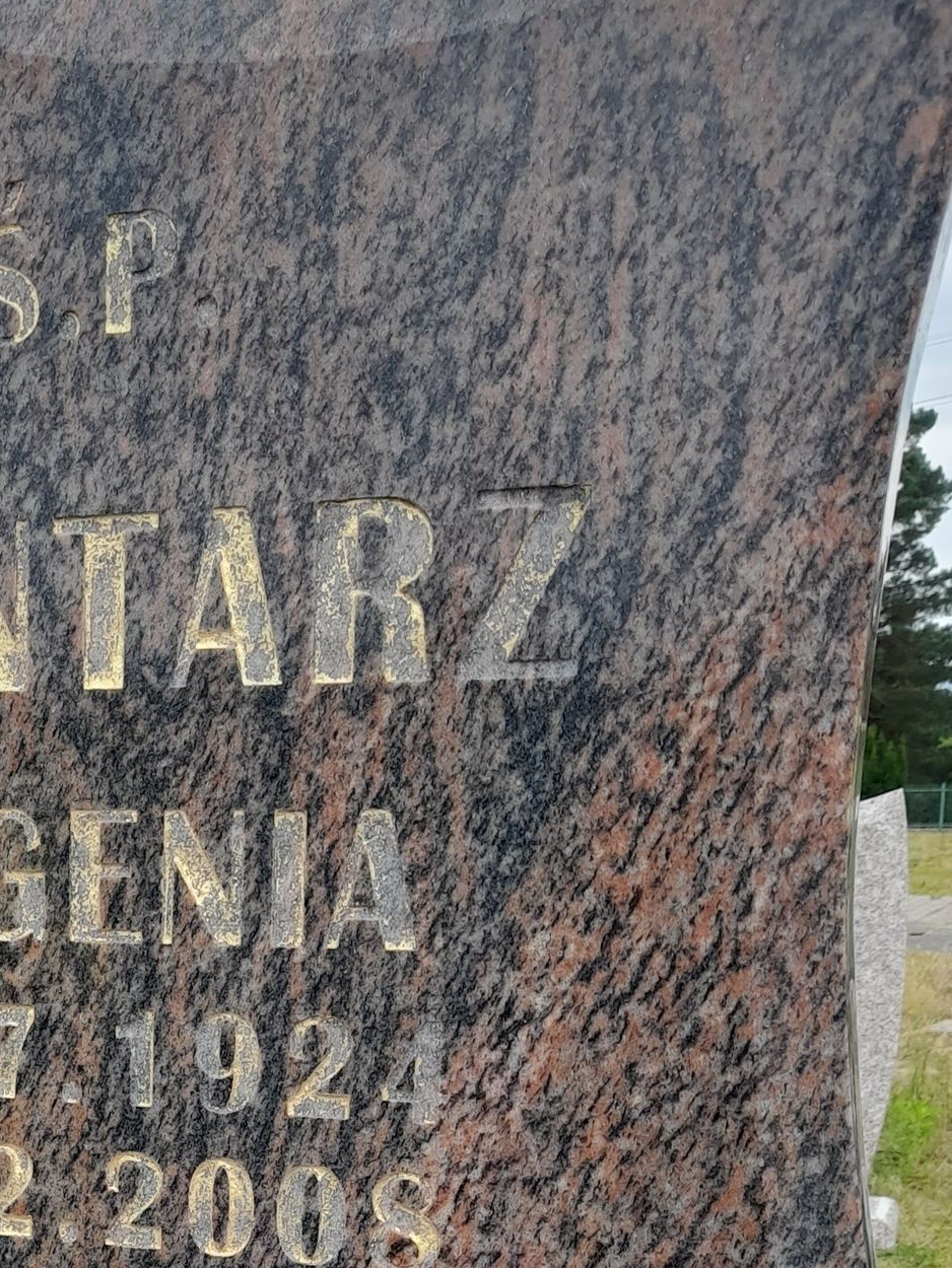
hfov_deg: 24.9
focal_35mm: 56
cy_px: 1185
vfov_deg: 32.3
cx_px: 8
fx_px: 2053
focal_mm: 4.6
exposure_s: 1/162
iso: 20
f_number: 2
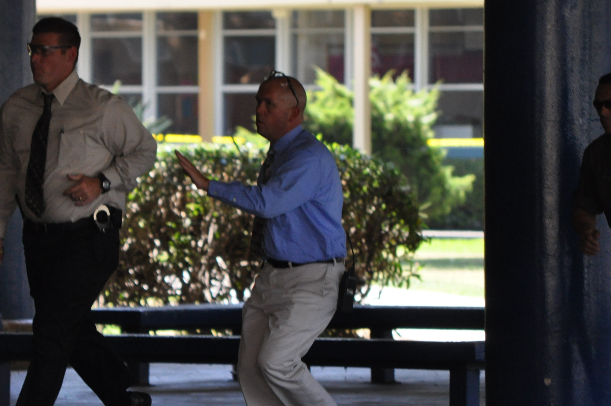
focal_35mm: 425
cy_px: 189
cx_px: 172
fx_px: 7202
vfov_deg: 3.2
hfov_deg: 4.9
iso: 1000
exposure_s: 1/500
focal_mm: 165
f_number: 5.3
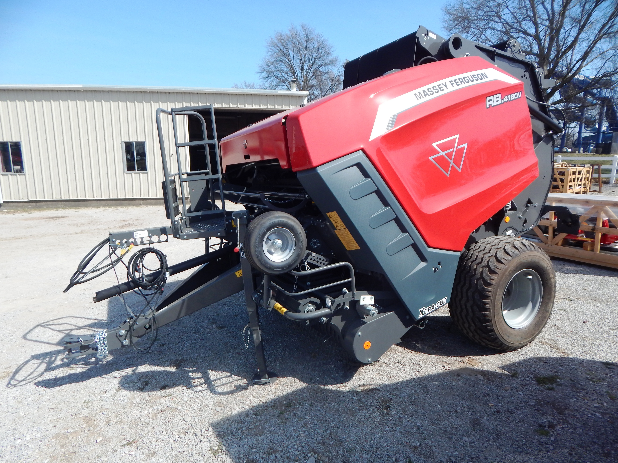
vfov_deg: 61.1
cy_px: 232
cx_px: 309
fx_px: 393
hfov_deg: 76.4
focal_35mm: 22
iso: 125
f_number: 6
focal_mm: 4
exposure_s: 1/400
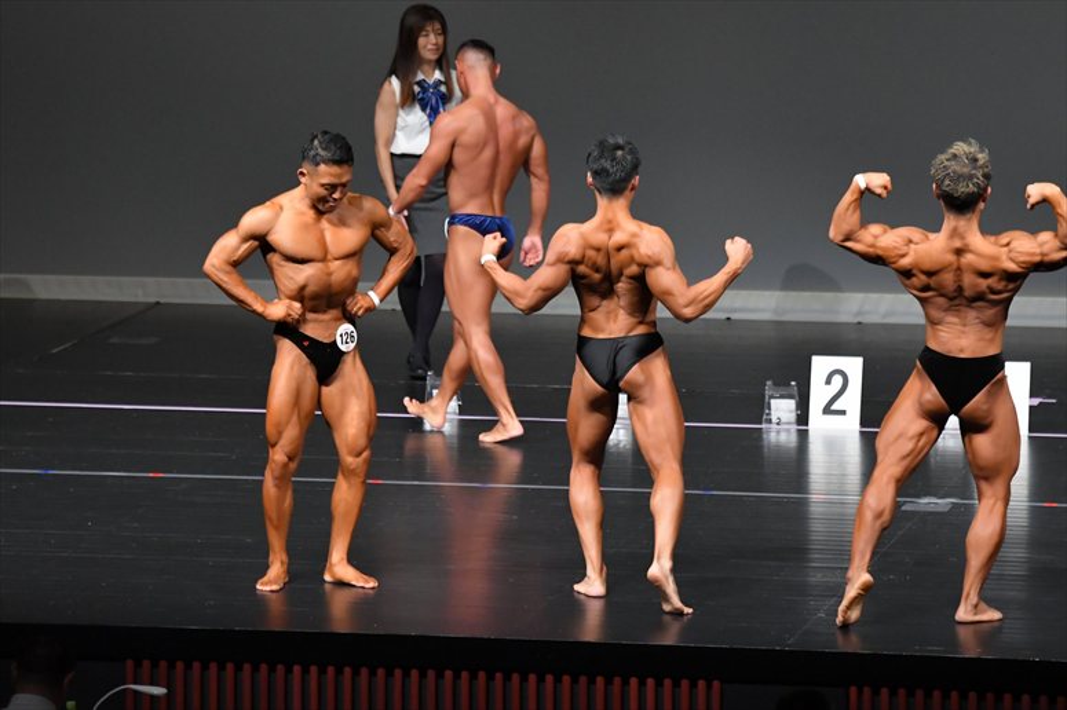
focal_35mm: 255
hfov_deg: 8.1
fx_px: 7554
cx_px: 534
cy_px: 355
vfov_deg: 5.4
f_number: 5.6
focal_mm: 170
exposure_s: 1/400
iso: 5000
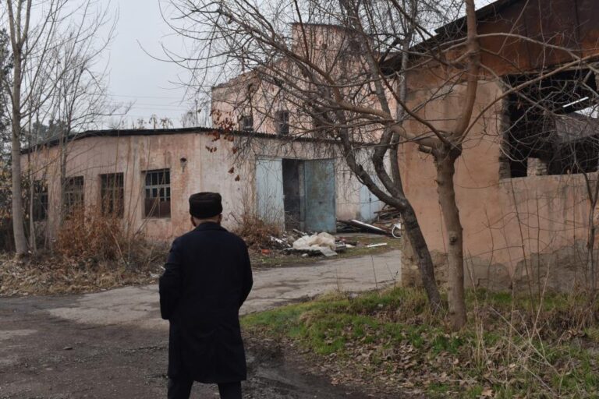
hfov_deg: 47.9
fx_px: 674
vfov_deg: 33.0
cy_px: 200
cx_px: 300
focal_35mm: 40
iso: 200
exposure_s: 1/250
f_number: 8
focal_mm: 27
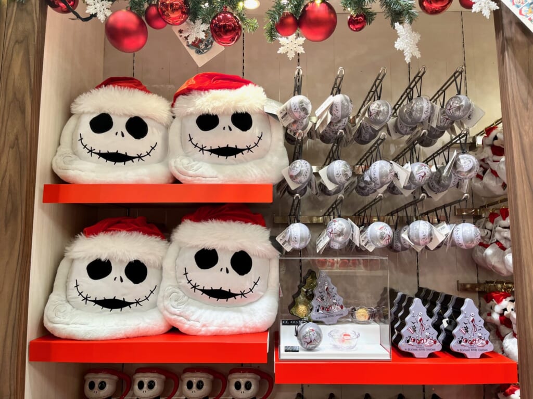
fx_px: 400
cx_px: 266
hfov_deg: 67.3
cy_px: 200
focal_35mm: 26
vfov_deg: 53.1
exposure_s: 1/100
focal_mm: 5.1
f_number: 1.6
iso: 32
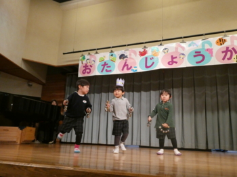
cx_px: 118
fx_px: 212
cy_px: 88
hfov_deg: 58.4
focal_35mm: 31
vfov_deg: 45.4
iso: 800
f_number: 3.5
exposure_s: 1/80
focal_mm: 5.4
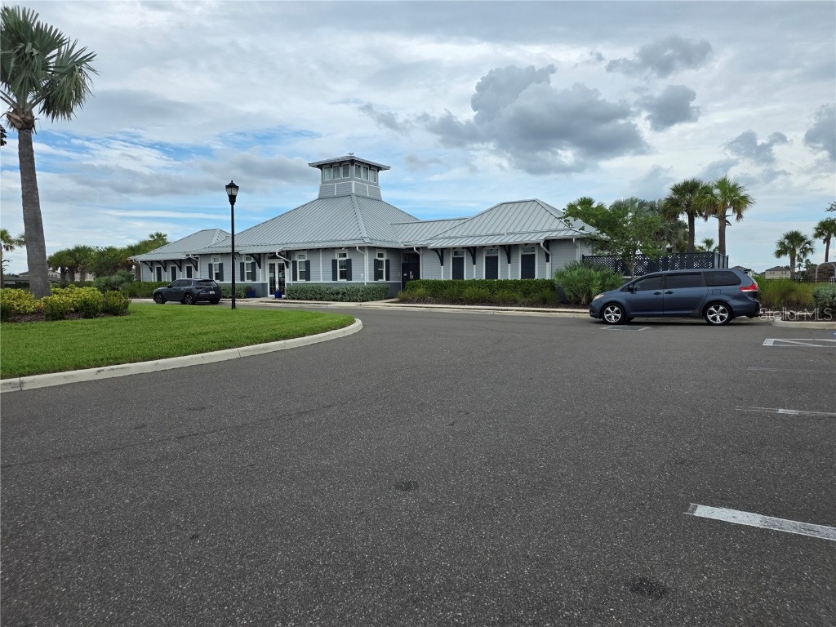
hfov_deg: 73.9
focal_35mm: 23
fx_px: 555
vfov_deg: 58.9
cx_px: 418
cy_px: 314
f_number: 1.7
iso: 80
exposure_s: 1/5153
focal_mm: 6.25
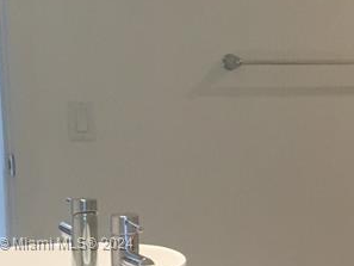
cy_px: 245
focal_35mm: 117
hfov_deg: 16.0
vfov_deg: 12.6
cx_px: 452
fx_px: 1197
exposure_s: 1/30
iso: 64
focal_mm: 4.15
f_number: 2.2
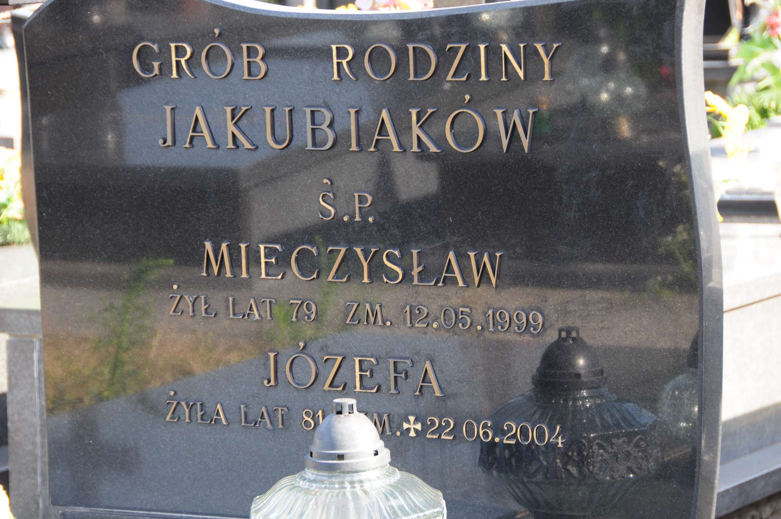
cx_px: 390
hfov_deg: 13.1
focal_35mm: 158
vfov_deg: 8.7
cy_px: 260
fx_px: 3413
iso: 280
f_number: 7.1
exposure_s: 1/80
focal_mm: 105
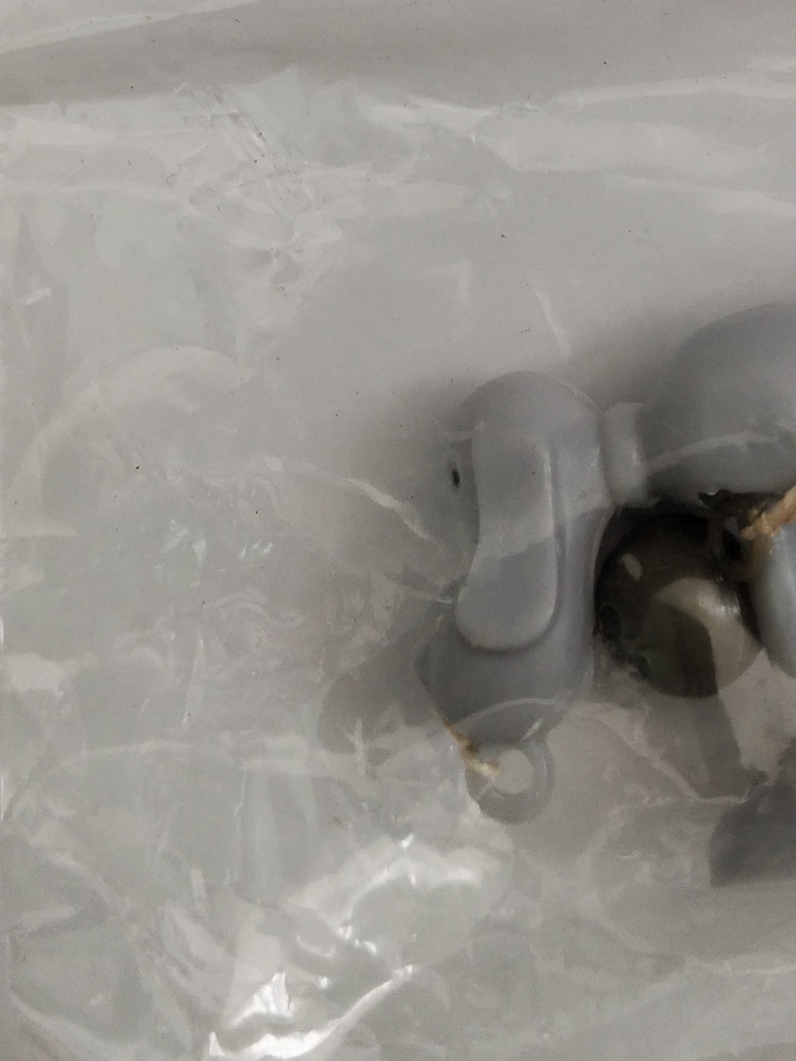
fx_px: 2299
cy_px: 168
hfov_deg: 19.6
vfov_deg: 25.4
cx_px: 509
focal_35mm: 75
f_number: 1.8
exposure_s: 1/100
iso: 137
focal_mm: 3.95
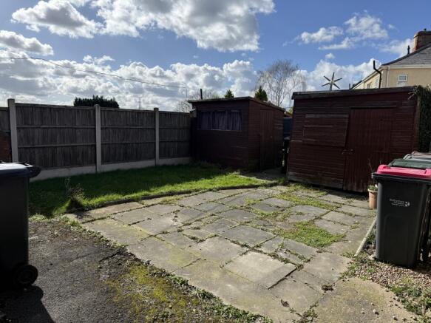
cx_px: 216
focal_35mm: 24
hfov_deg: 71.6
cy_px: 162
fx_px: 299
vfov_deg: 56.8
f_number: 1.78
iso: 80
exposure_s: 1/6173
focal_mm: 6.76
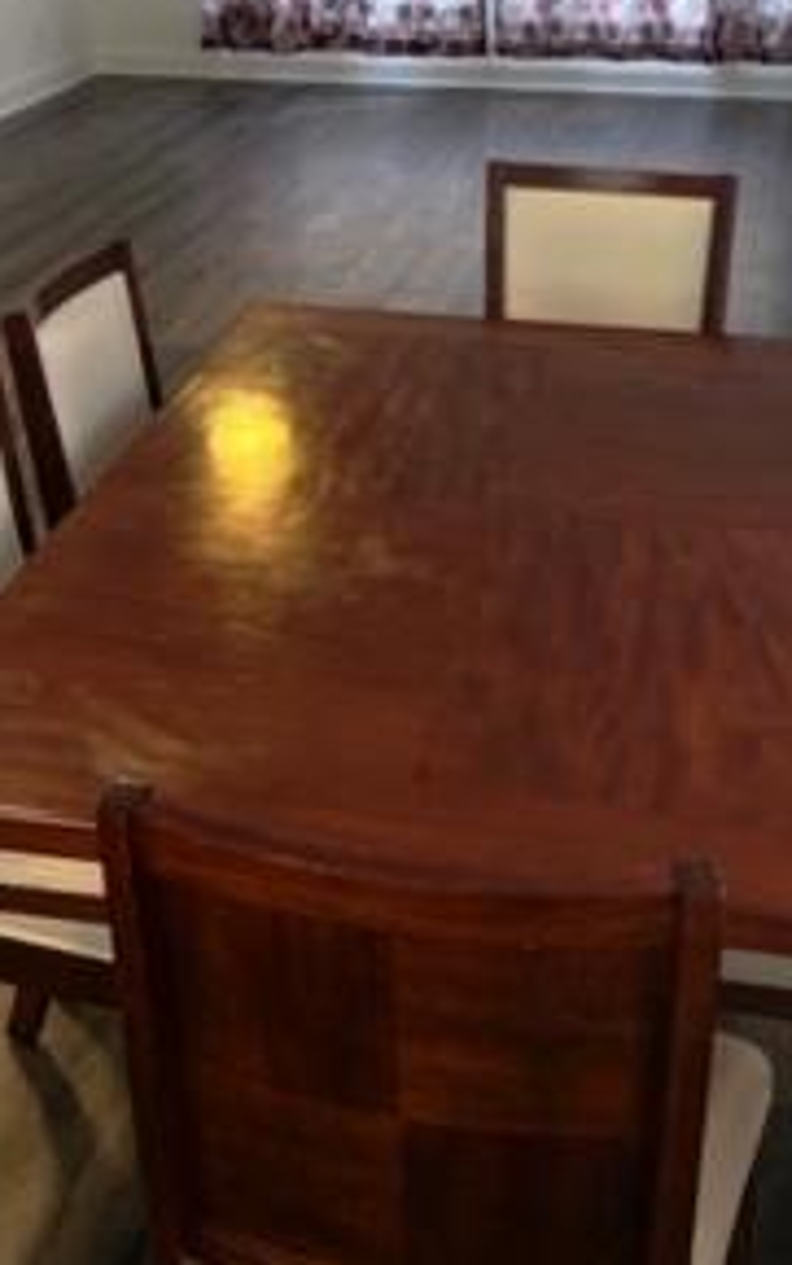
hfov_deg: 21.3
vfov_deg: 31.8
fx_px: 2104
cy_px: 109
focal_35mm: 61
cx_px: 271
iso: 160
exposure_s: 1/60
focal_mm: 4.25
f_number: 1.8
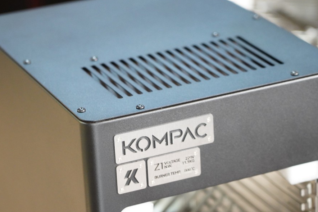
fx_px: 1342
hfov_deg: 13.5
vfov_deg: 9.0
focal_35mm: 152
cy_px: 111
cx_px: 152
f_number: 4
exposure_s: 1/125
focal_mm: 105
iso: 5000
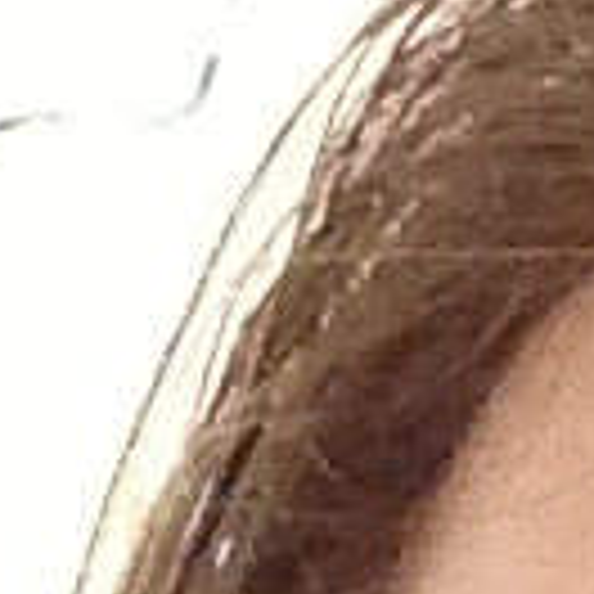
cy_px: 1899
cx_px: 2020
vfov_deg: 5.4
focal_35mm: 300
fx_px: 5824
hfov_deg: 5.4
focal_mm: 2.18
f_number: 2.4
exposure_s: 1/30
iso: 250
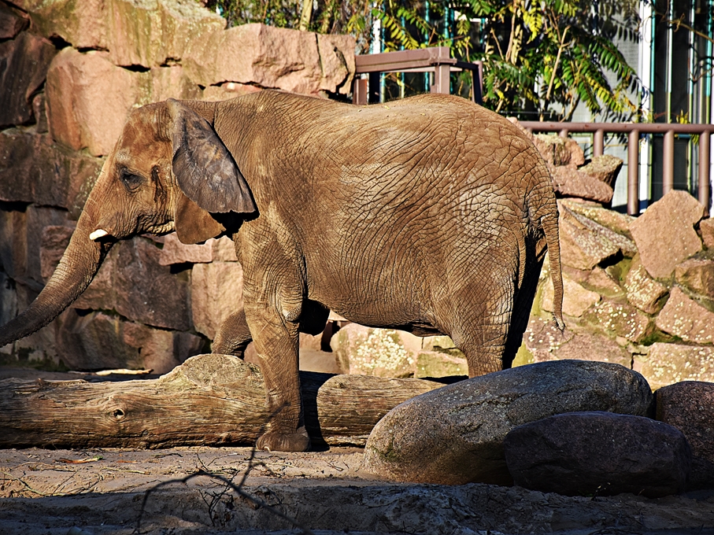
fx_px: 4702
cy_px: 267
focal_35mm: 228
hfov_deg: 8.7
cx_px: 315
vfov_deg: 6.5
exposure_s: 1/1000
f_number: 5.6
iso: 400
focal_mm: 140
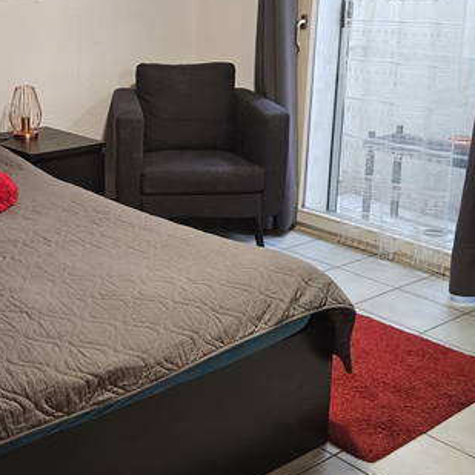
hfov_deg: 31.8
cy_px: 164
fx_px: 807
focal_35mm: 52
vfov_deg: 32.6
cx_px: 86
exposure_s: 1/25
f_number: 1.8
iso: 640
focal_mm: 5.4
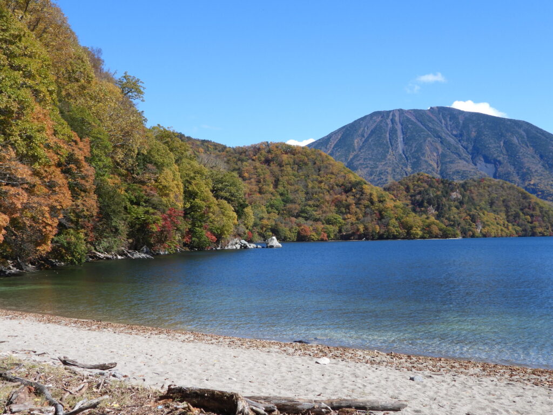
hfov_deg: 45.8
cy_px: 208
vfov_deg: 35.1
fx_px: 655
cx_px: 276
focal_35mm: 41
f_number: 3.2
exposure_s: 1/1000
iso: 100
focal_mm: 7.4
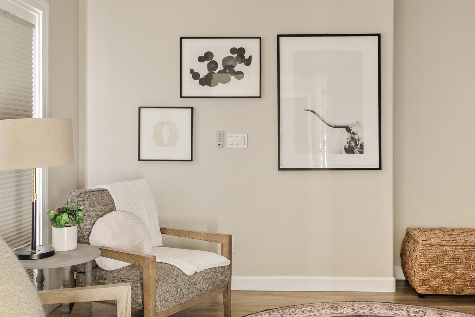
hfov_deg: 53.1
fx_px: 475
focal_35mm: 36
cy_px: 148
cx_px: 254
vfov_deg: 36.9
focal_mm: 20
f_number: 8
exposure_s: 4
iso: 100
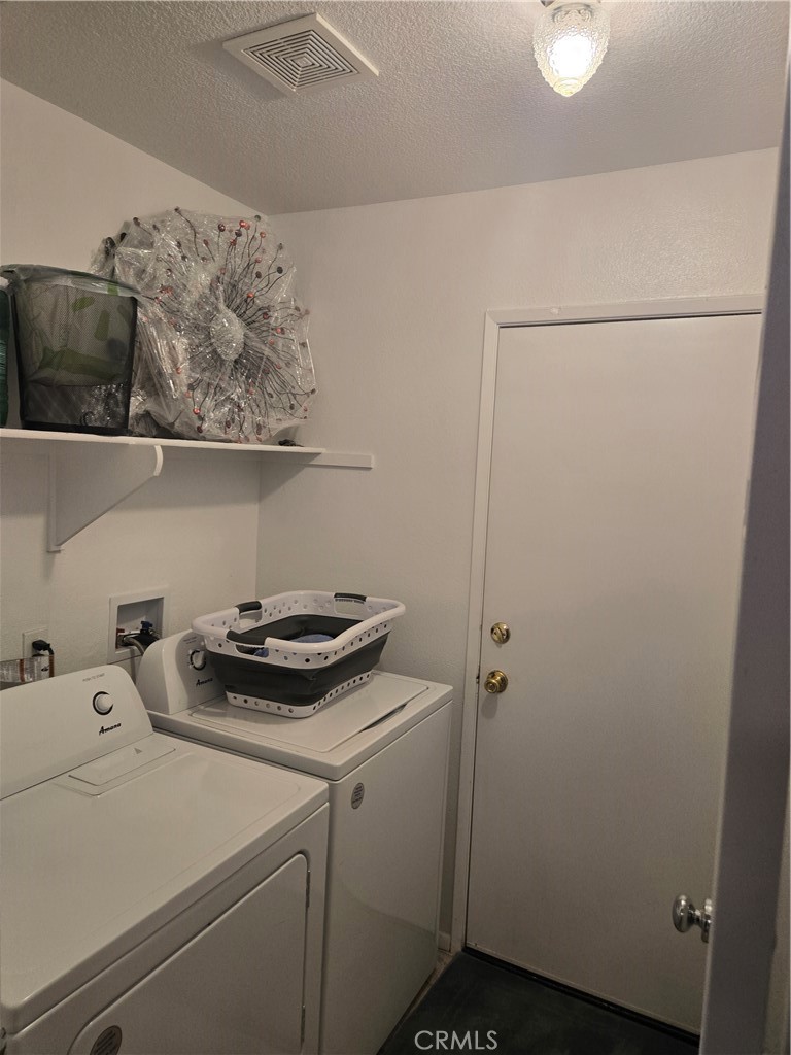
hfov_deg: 58.9
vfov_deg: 73.9
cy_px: 528
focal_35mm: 23
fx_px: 701
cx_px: 396
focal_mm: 5.4
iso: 125
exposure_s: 1/120
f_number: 1.8
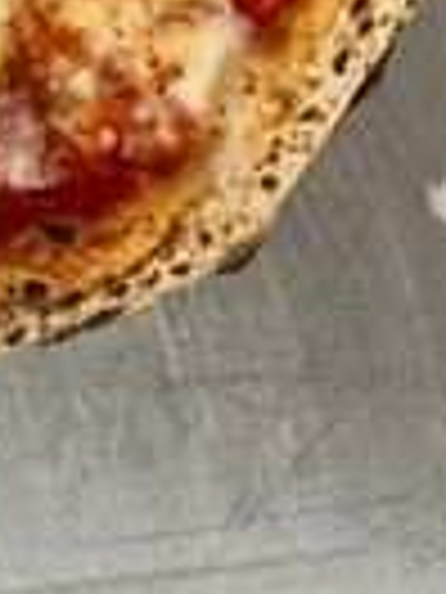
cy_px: -238
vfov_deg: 20.6
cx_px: -135
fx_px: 1443
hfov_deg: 16.6
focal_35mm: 84
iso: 80
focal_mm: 5.7
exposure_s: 1/100
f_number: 1.5
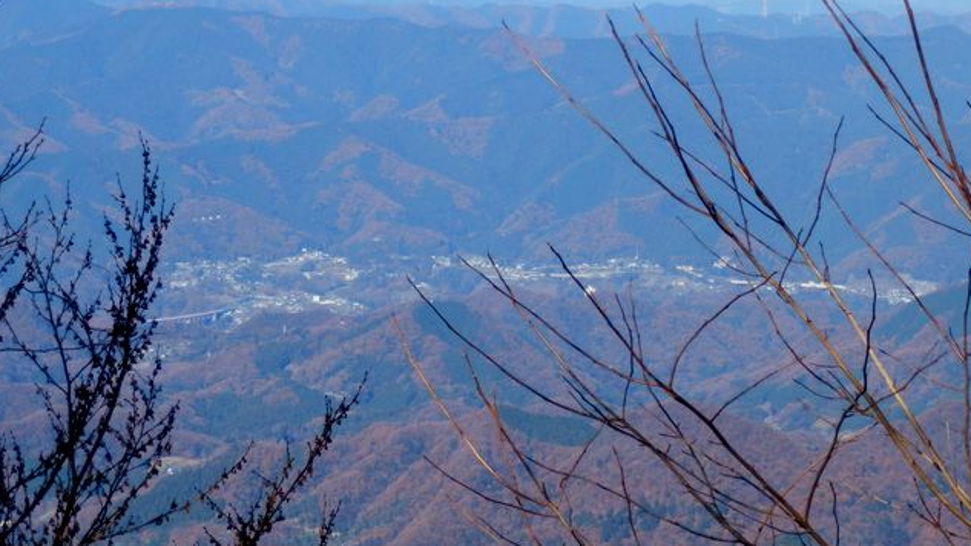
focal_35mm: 190
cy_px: 324
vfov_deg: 6.4
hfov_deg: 11.3
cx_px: 472
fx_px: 4892
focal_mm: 24.4
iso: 80
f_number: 5.8
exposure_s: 1/320
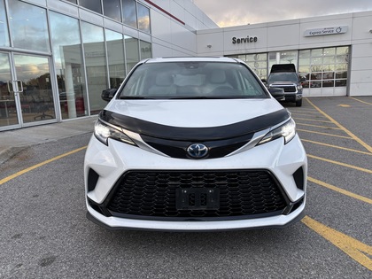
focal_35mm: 26
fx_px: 279
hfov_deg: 67.3
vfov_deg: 53.1
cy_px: 140
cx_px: 186
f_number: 1.6
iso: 80
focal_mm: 5.96
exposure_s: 1/475
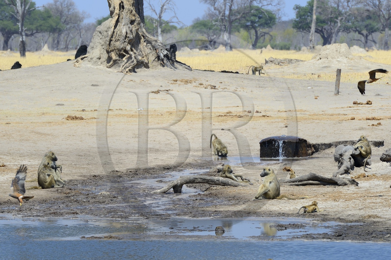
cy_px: 130
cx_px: 196
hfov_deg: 7.4
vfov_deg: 4.9
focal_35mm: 280
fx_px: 3040
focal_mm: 280
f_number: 10
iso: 200
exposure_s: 1/400
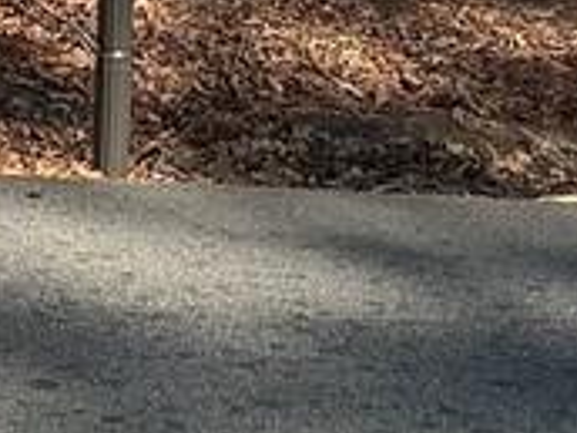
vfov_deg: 8.3
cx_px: -13
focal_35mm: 173
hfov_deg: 11.3
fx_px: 2884
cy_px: -342
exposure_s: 1/759
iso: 25
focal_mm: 3
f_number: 1.8
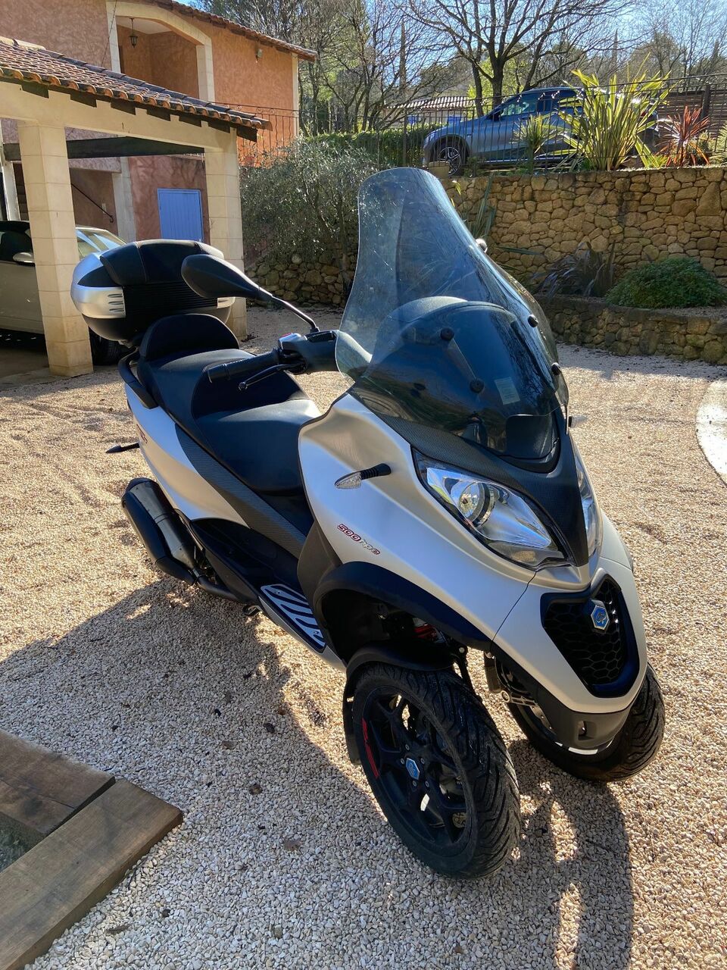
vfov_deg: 67.3
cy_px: 485
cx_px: 364
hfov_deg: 53.1
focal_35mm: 26
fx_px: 728
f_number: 1.8
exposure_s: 1/420
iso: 32
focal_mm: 4.25
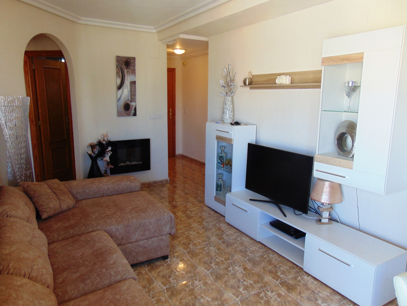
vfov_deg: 54.9
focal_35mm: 25
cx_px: 204
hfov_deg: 69.4
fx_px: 294
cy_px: 153
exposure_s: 1/60
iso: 80
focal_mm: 4.5
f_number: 3
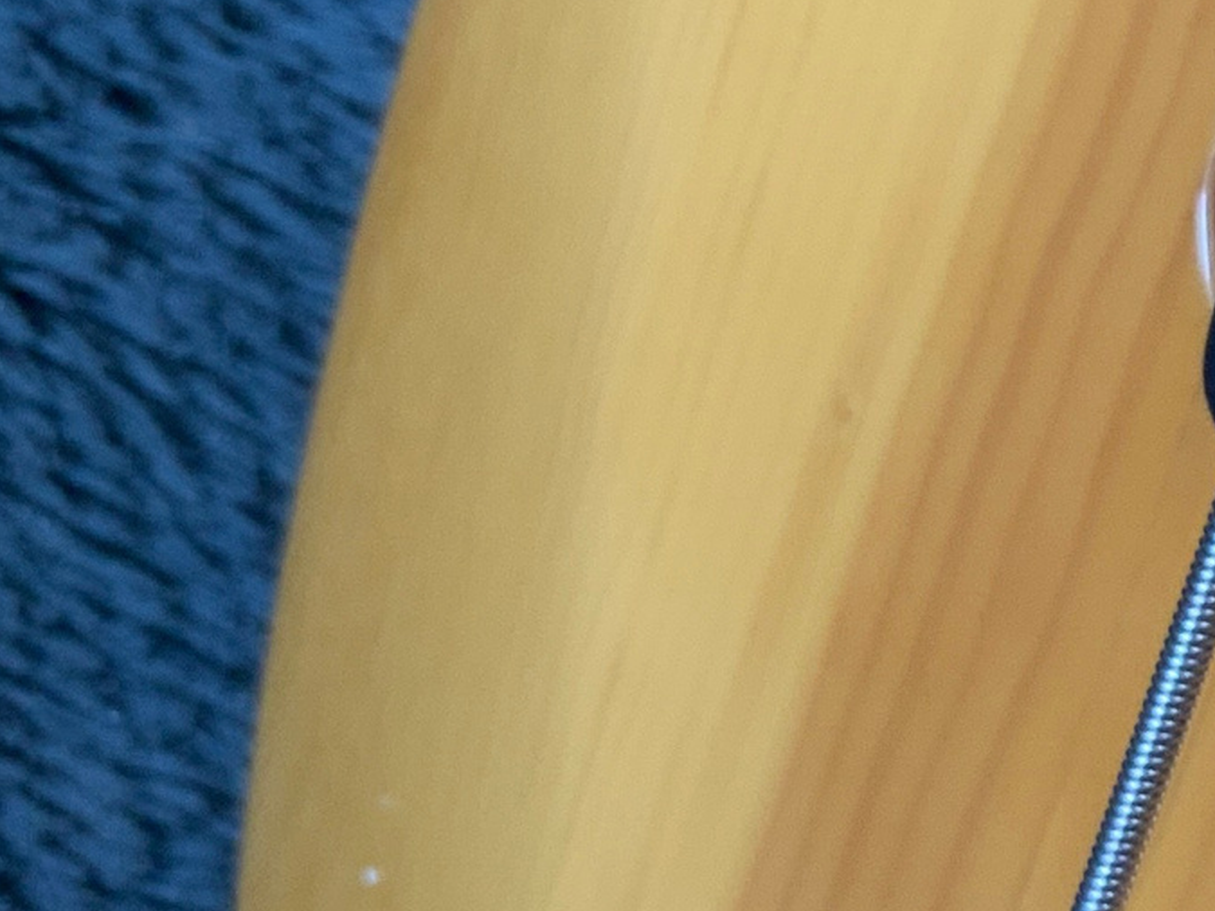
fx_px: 3860
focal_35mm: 110
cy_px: 466
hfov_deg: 15.3
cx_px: 2228
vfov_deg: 13.5
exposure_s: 1/62
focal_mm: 3
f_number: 1.8
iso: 64
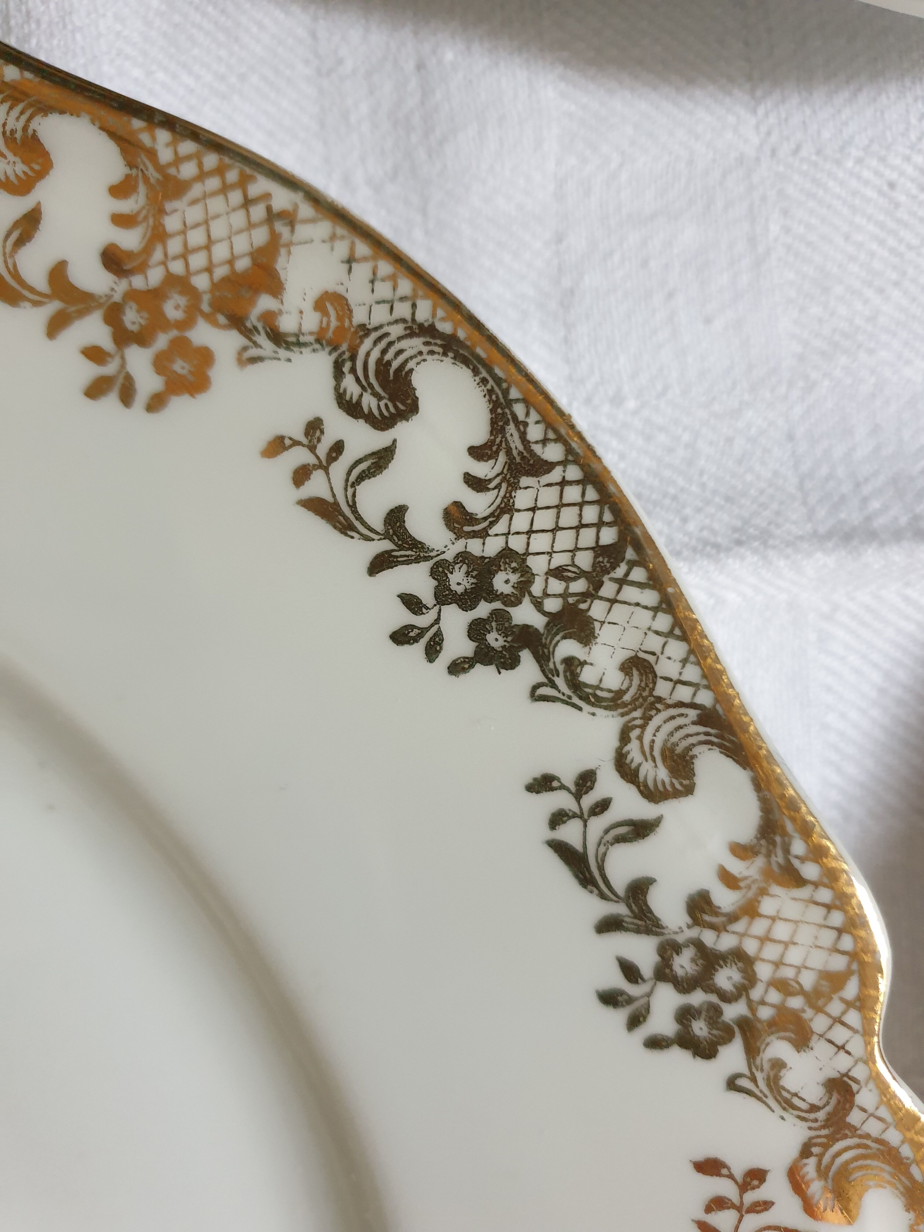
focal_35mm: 26
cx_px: 462
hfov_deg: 53.1
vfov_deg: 67.3
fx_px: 925
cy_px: 616
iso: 250
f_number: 1.5
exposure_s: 1/40
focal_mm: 4.3
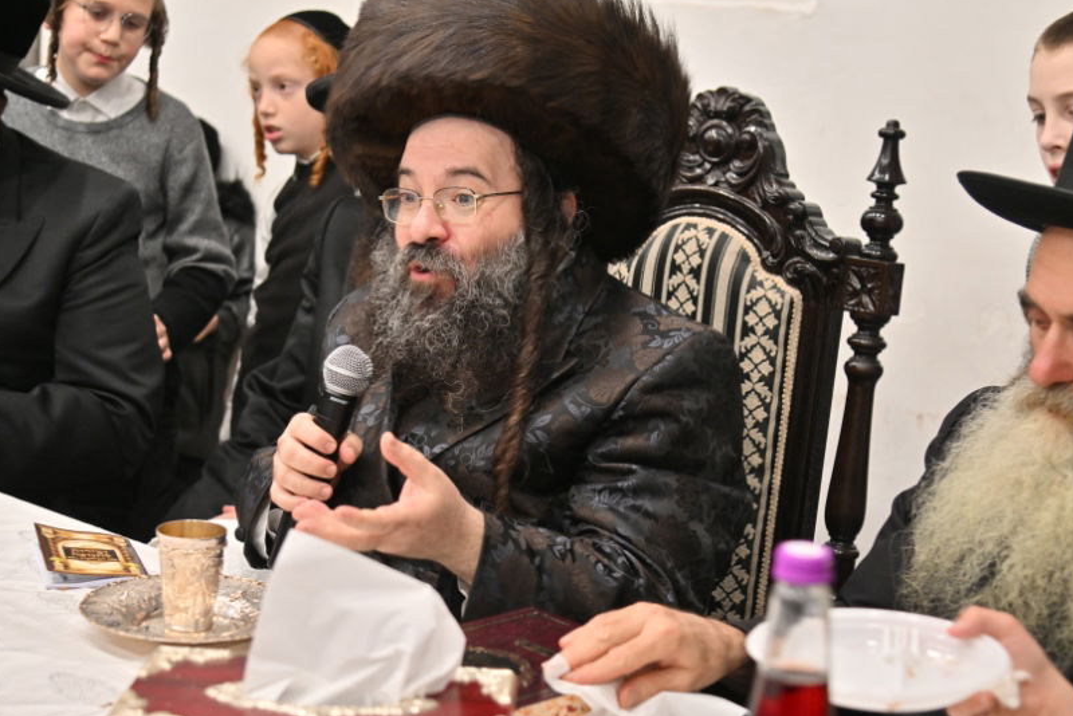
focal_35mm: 64
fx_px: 1908
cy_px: 300
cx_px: 465
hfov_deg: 31.4
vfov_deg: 21.2
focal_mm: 50
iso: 640
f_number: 4
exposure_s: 1/160
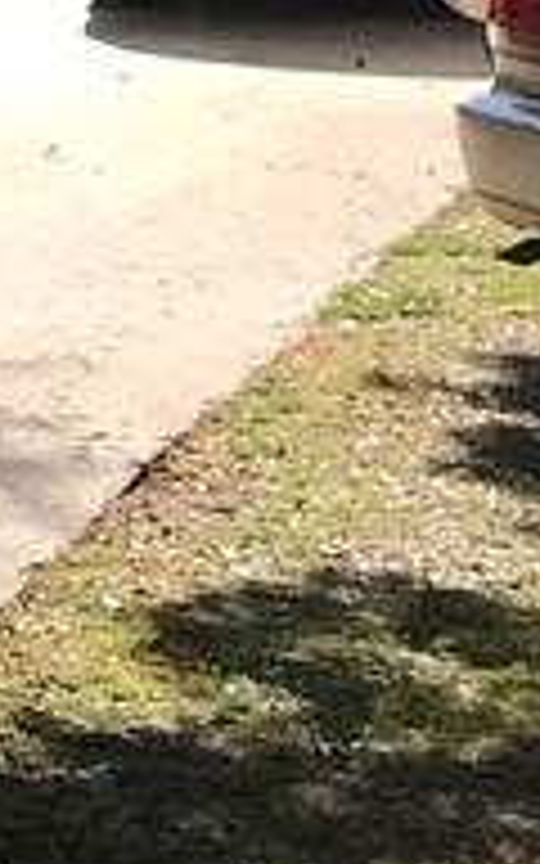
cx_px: -1750
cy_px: -652
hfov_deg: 6.4
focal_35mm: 158
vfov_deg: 12.2
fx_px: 3720
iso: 20
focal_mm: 3.99
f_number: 1.8
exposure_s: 1/894
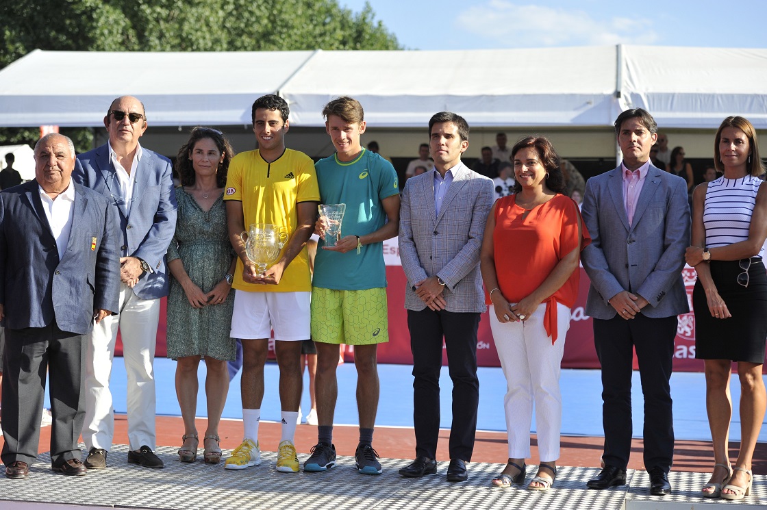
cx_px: 384
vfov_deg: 19.4
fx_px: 1490
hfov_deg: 28.9
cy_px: 255
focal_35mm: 70
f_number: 4
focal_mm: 70
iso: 640
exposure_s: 1/4000
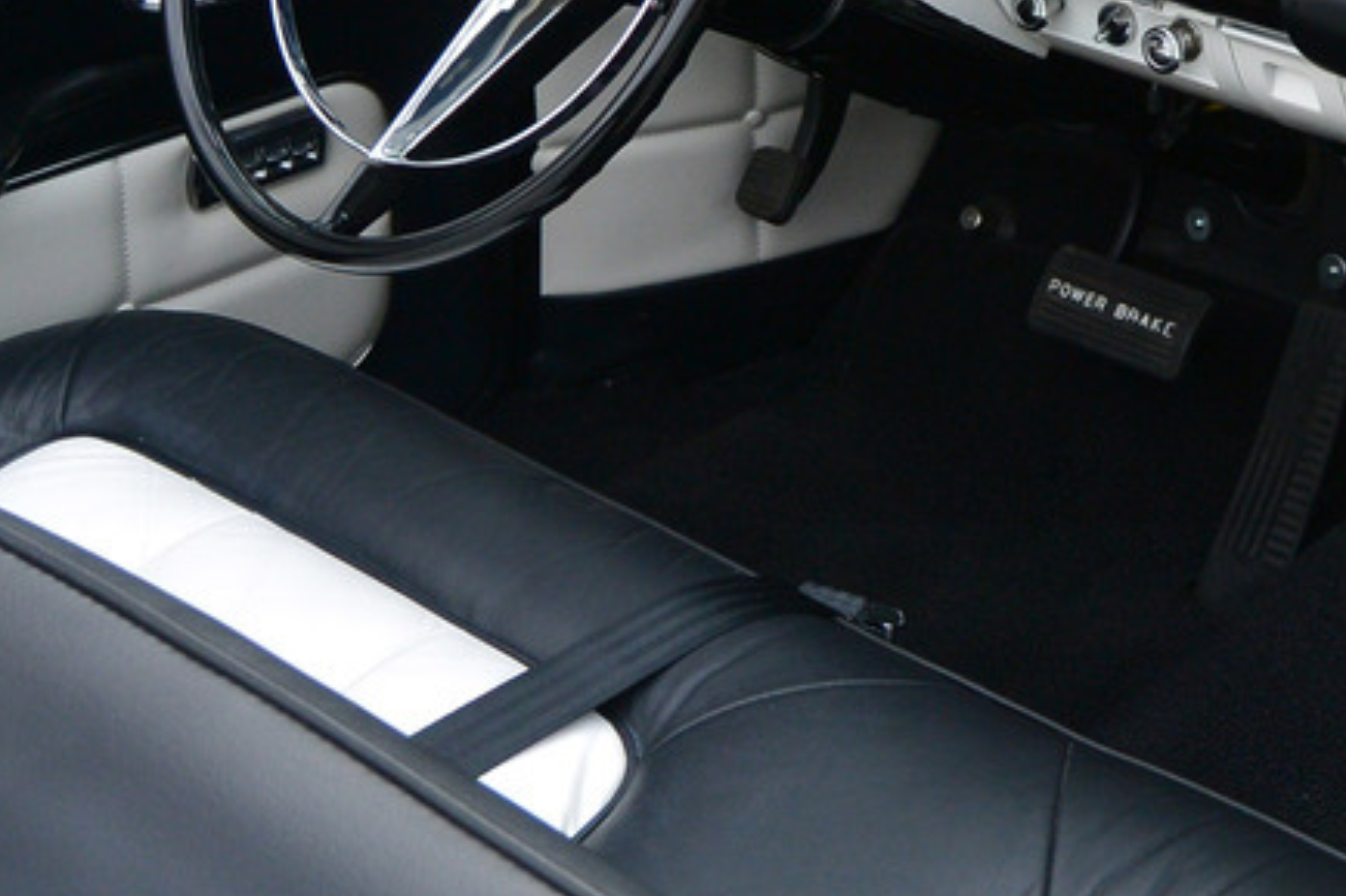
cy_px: -91
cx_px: 1365
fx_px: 3102
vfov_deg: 16.0
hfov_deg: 23.4
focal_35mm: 83
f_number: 4
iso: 160
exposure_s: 1/250
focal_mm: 13.5
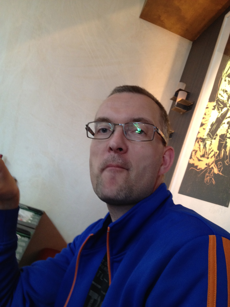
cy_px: 154
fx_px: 310
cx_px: 115
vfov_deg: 52.6
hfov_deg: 40.7
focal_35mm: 35
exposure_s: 1/20
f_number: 2.4
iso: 160
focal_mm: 4.28
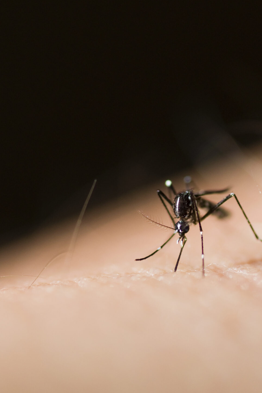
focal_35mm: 204
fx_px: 2227
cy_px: 196
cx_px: 221
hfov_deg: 6.7
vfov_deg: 10.1
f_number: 8
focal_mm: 90
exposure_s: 1/1000
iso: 400
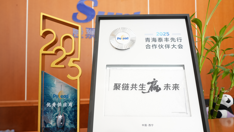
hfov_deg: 61.0
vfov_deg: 36.7
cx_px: 117
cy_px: 69
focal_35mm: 32
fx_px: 199
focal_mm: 30
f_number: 11
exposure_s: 1/80
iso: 2000
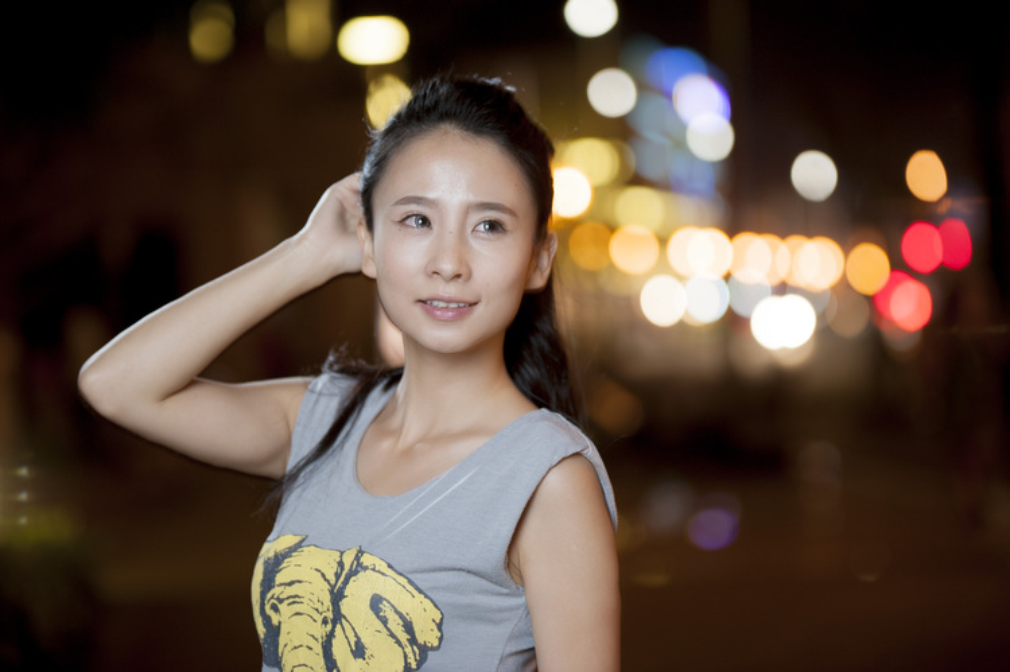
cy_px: 336
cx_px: 505
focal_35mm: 122
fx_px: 3420
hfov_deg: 16.8
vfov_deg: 11.2
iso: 200
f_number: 2.8
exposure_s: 1/10
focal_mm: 122
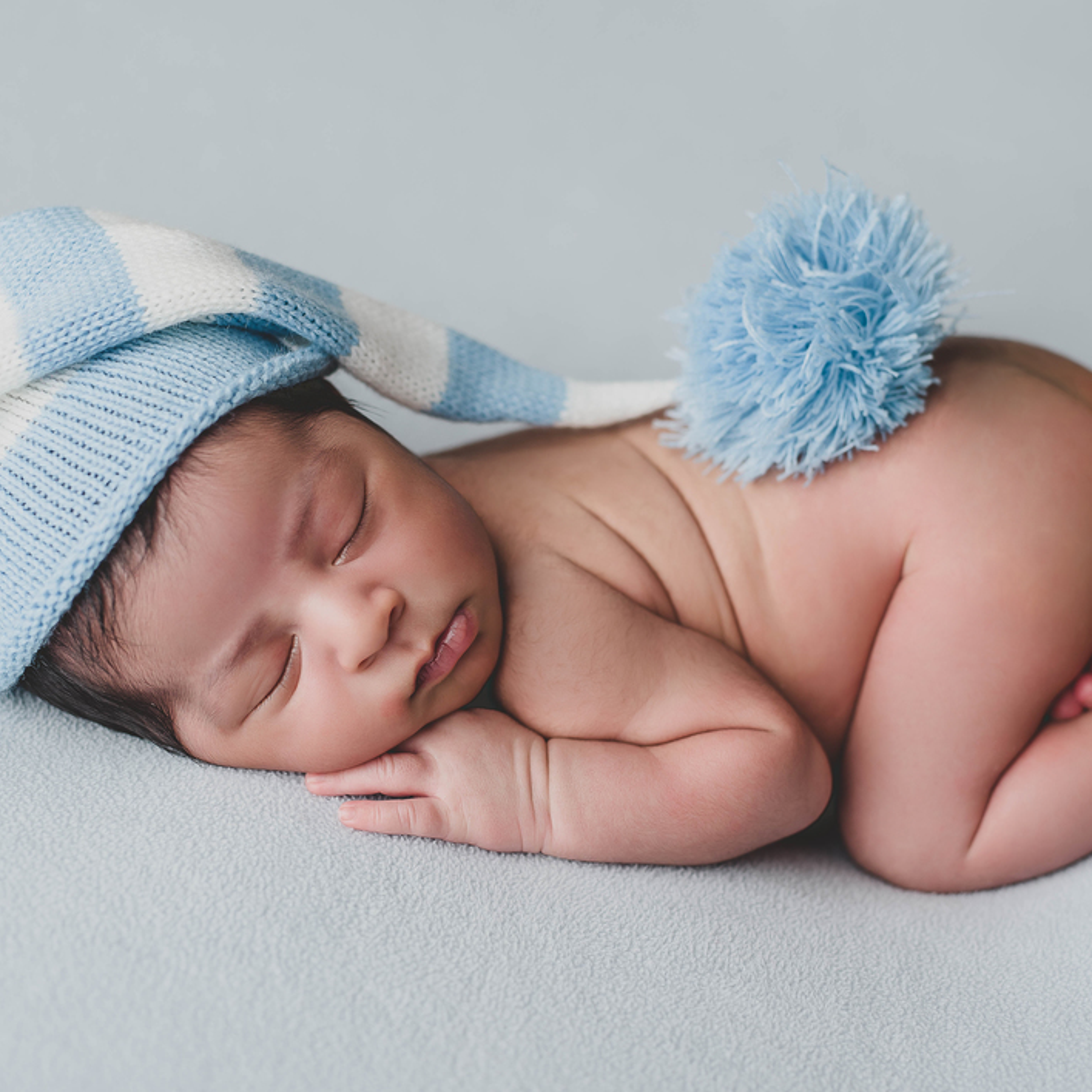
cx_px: 611
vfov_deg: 24.0
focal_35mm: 72
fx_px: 2570
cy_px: 479
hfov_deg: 24.0
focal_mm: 50
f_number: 2.5
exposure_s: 1/160
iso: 100
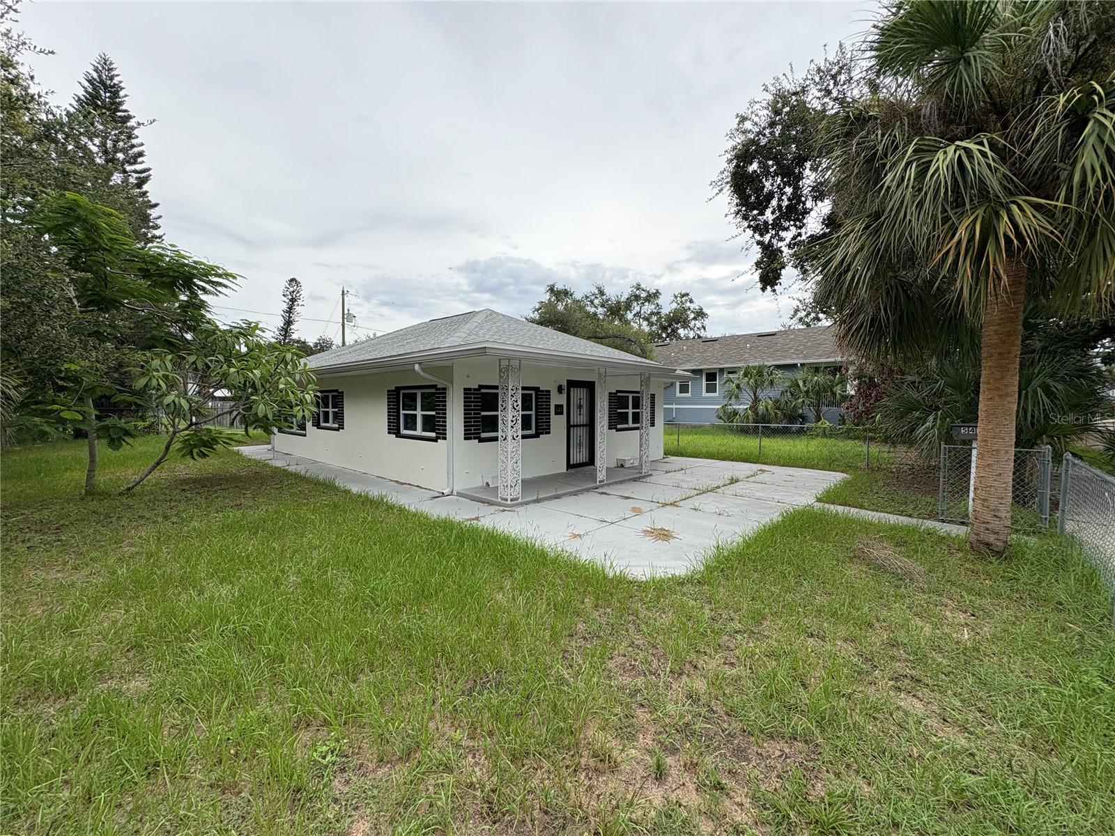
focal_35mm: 14
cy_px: 418
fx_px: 451
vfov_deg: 85.7
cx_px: 558
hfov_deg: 102.1
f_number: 2.2
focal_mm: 2.22
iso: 50
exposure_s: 1/1370
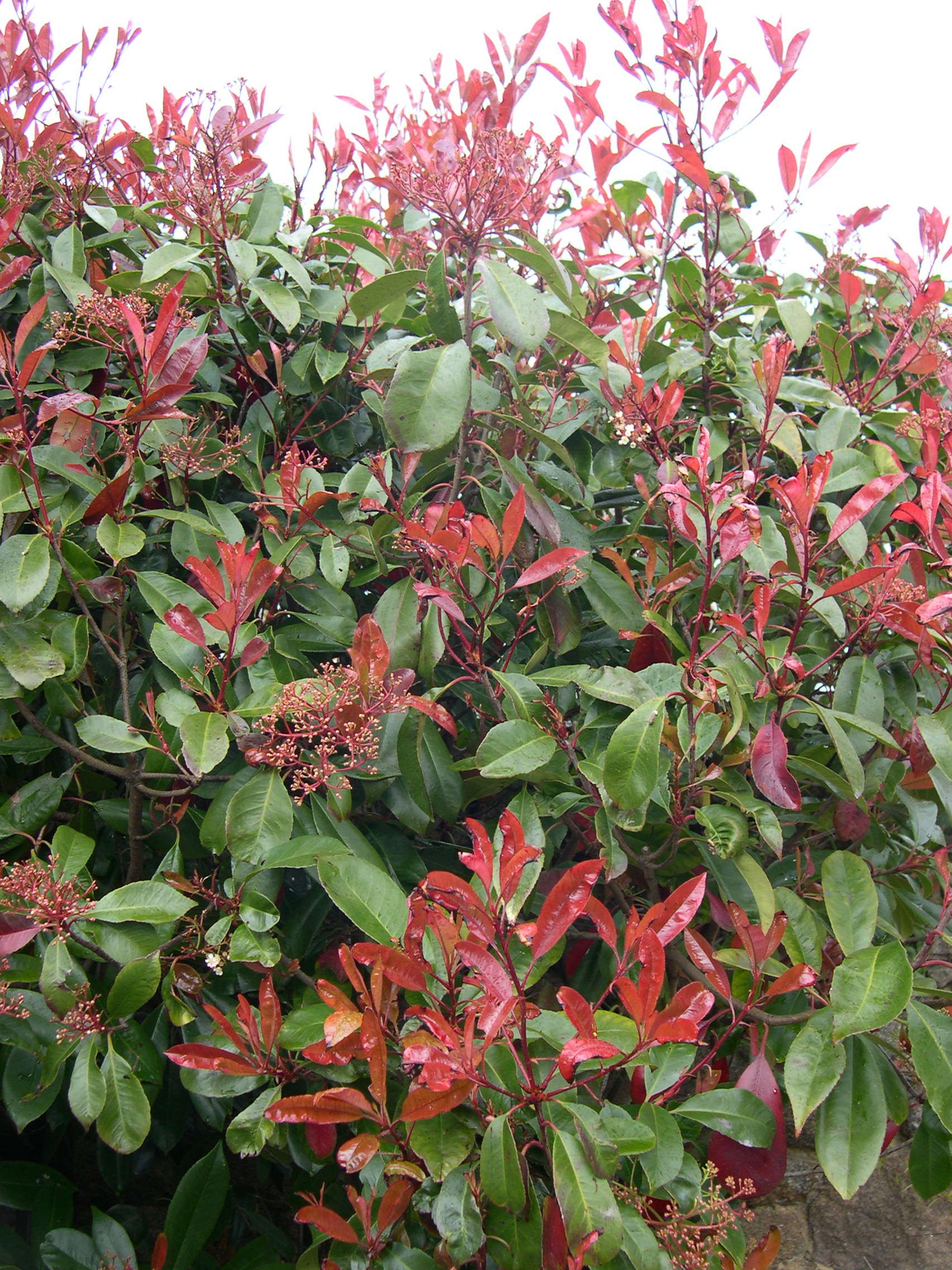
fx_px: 1393
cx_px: 476
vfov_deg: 49.0
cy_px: 635
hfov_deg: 37.7
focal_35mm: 38
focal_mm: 8
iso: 100
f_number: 2.8
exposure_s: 1/185
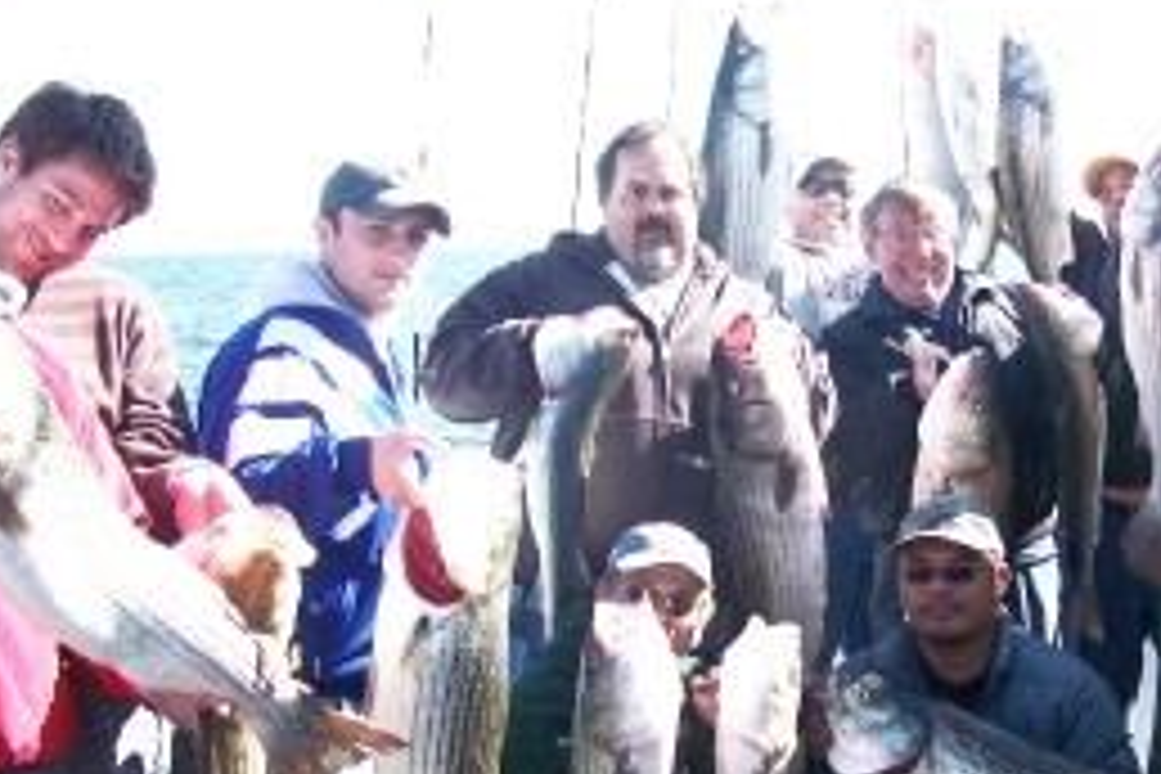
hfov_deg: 34.2
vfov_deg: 23.2
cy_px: 540
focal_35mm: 58
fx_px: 1870
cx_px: 774
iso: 64
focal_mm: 5.85
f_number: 2.8
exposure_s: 1/320
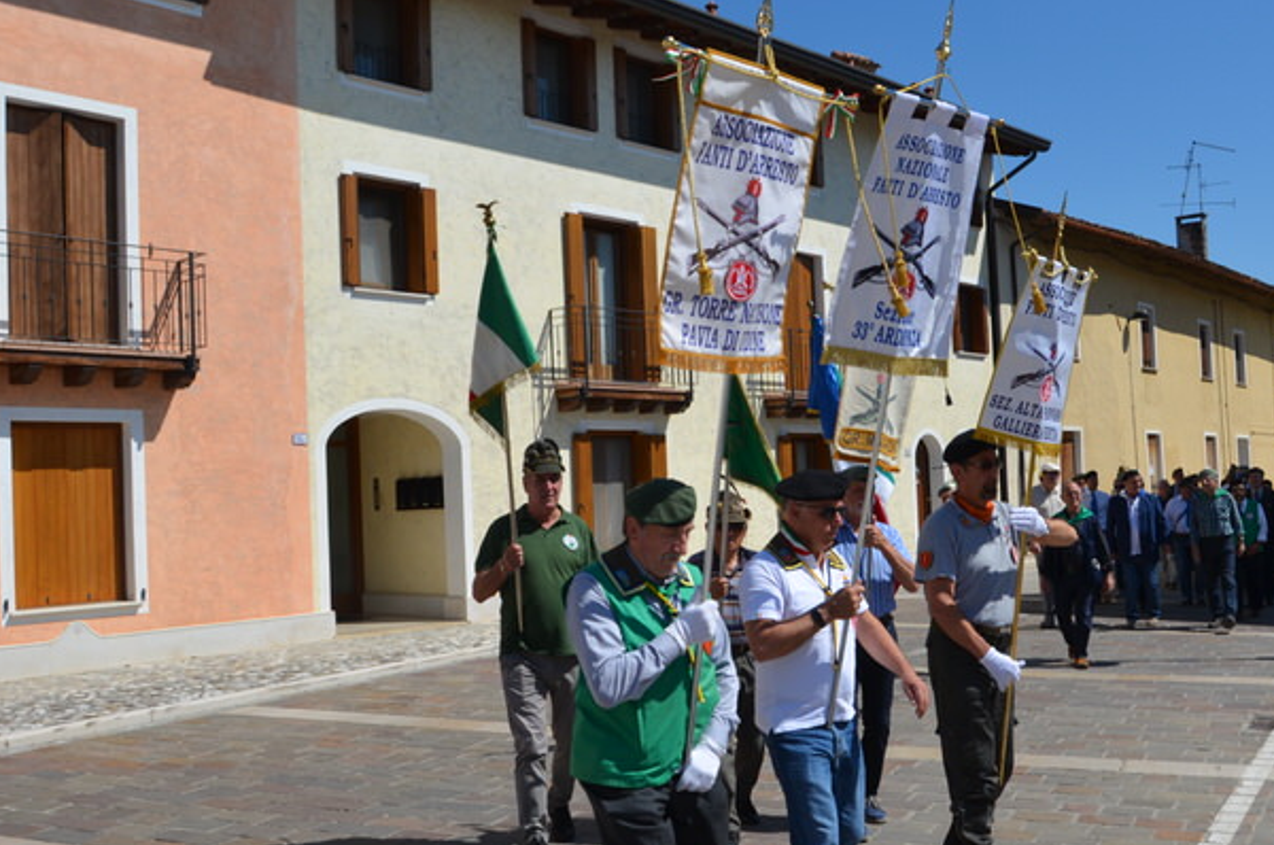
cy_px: 454
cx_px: 762
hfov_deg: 52.8
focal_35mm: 36
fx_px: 1272
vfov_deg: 36.7
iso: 100
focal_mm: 18
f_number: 9
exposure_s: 1/320
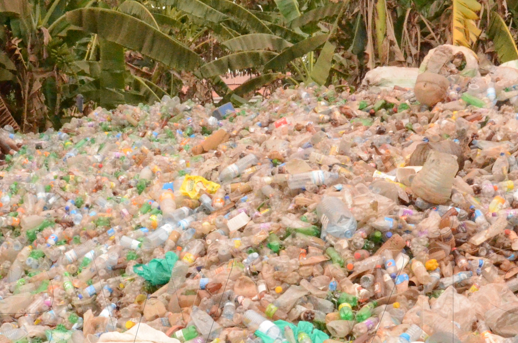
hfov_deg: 25.3
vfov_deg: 16.8
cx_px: 247
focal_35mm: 80
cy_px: 282
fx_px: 1153
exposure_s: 1/1000
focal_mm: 21
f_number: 16
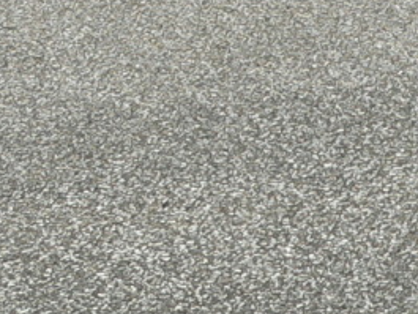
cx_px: 470
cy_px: -298
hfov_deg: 11.2
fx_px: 2102
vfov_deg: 8.2
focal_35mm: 174
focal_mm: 6
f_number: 4.6
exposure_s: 1/500
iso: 80
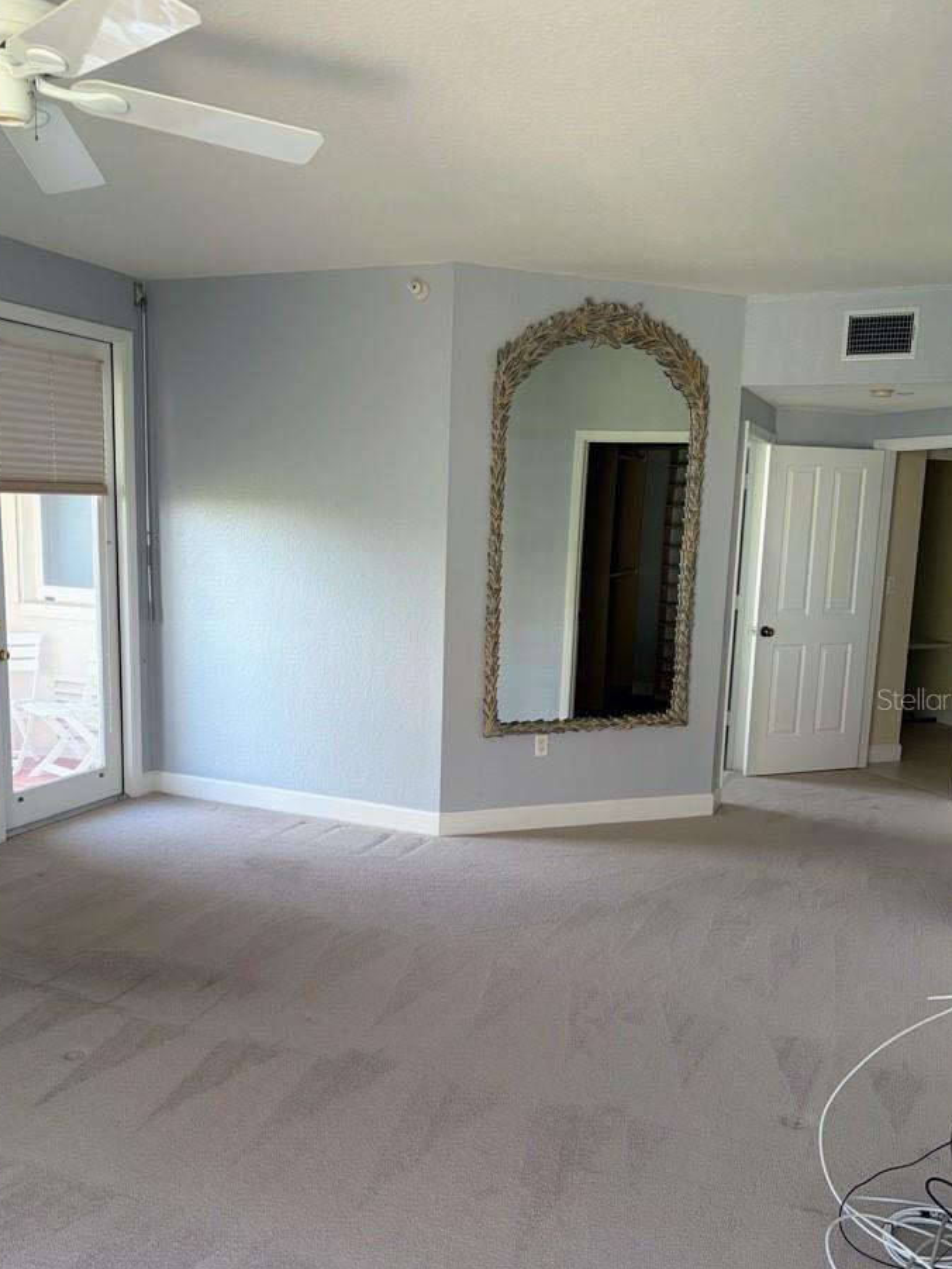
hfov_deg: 46.8
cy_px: 699
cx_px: 461
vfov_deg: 59.8
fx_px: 1100
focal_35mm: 30
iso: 125
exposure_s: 1/100
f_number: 1.6
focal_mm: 5.96
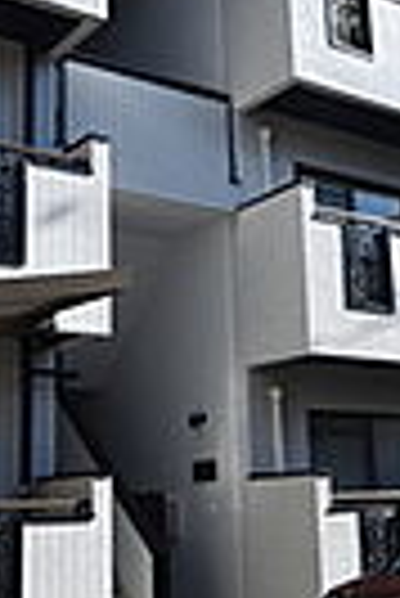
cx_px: 193
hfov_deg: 25.1
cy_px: 297
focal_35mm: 54
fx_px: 898
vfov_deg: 36.8
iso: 125
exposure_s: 1/250
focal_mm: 10
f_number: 8
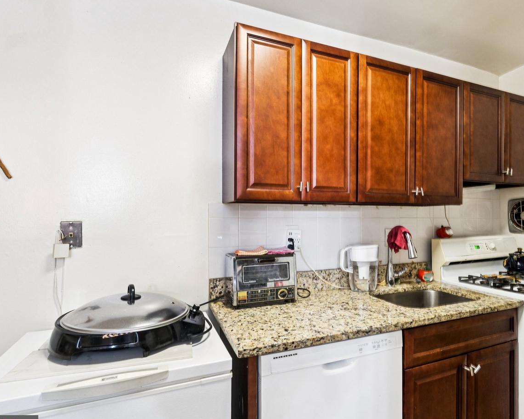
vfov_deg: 69.2
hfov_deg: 81.1
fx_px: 304
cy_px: 218
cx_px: 298
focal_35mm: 20
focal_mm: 11
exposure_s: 1
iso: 200
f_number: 7.1
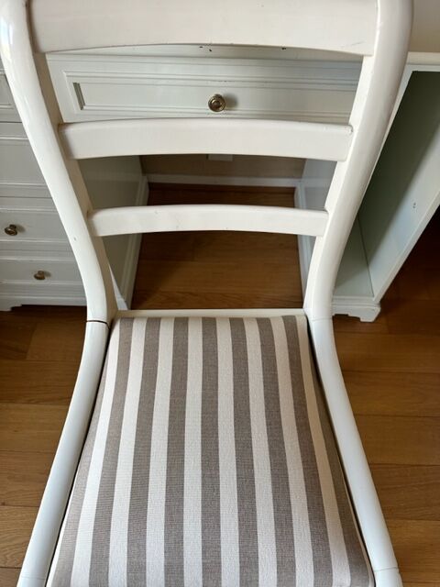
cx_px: 220
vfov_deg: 71.6
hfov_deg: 56.8
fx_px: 407
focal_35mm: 24
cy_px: 294
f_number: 1.78
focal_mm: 6.86
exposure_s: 1/111
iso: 250
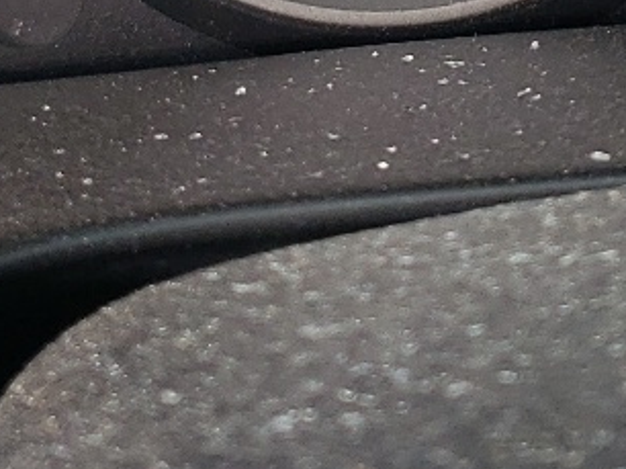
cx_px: 528
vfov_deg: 10.0
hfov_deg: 14.4
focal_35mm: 136
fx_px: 2458
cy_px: -500
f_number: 1.5
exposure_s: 1/357
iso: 50
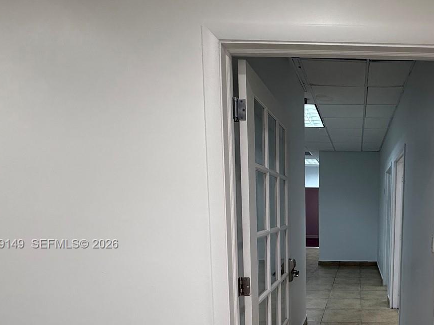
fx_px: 326
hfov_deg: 60.3
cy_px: 245
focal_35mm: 26
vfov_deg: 50.8
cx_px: 364
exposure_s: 1/120
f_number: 2.2
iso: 125
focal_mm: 2.22
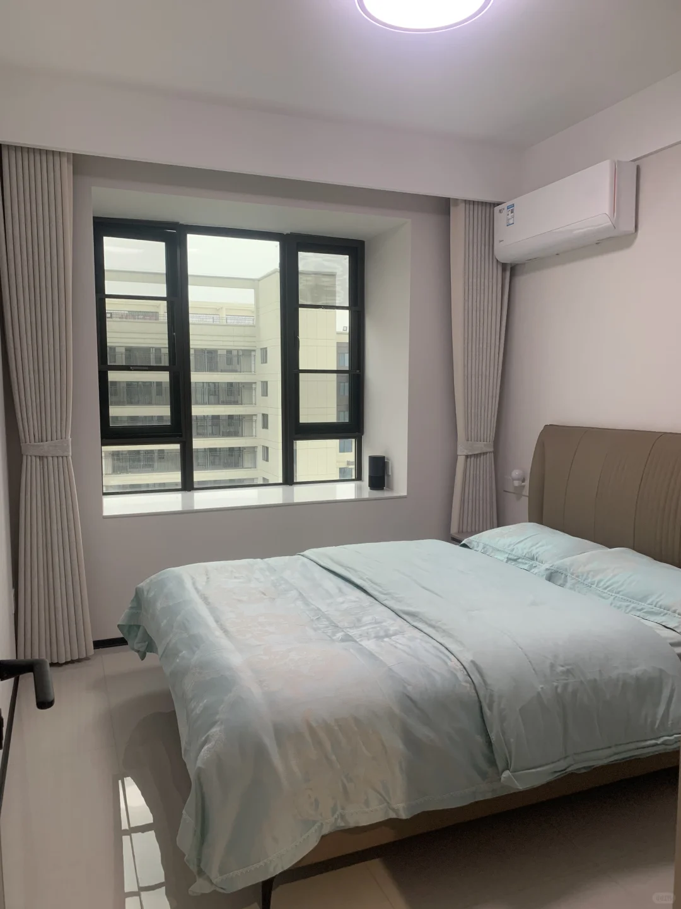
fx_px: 682
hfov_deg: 53.1
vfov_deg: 67.3
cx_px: 340
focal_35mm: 26
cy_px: 454
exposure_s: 1/88
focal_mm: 4.25
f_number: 1.8
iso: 100
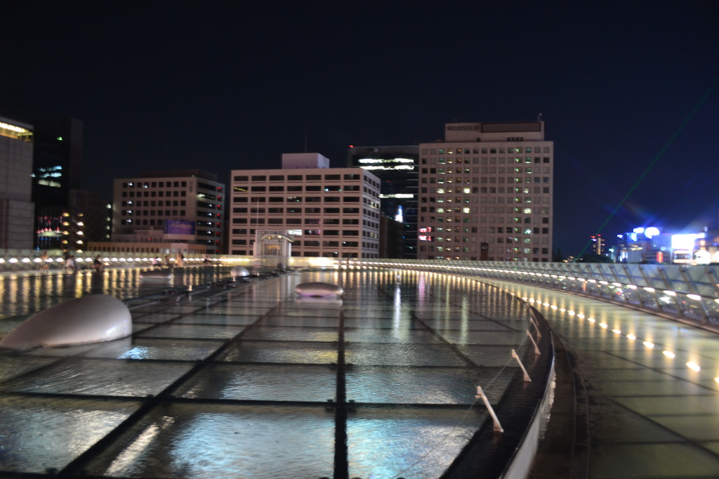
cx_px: 360
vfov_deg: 47.9
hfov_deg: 67.4
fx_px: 539
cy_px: 240
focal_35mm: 27
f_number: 3.5
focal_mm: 18
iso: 800
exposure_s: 1/2.5
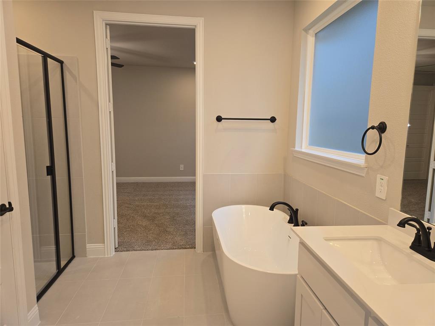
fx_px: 289
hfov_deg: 73.9
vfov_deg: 58.9
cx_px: 218
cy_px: 163
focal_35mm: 23
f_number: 1.8
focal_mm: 5.4
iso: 40
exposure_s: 1/60
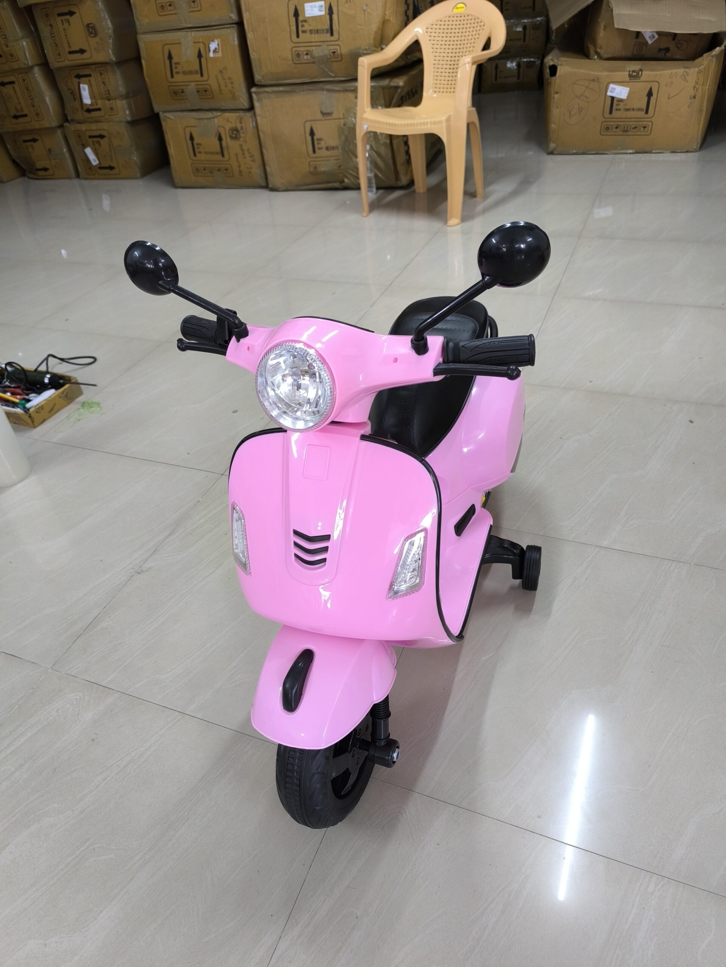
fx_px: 643
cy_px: 484
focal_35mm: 23
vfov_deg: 73.9
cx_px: 363
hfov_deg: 58.9
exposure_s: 1/50
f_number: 1.65
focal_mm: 6.14
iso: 640
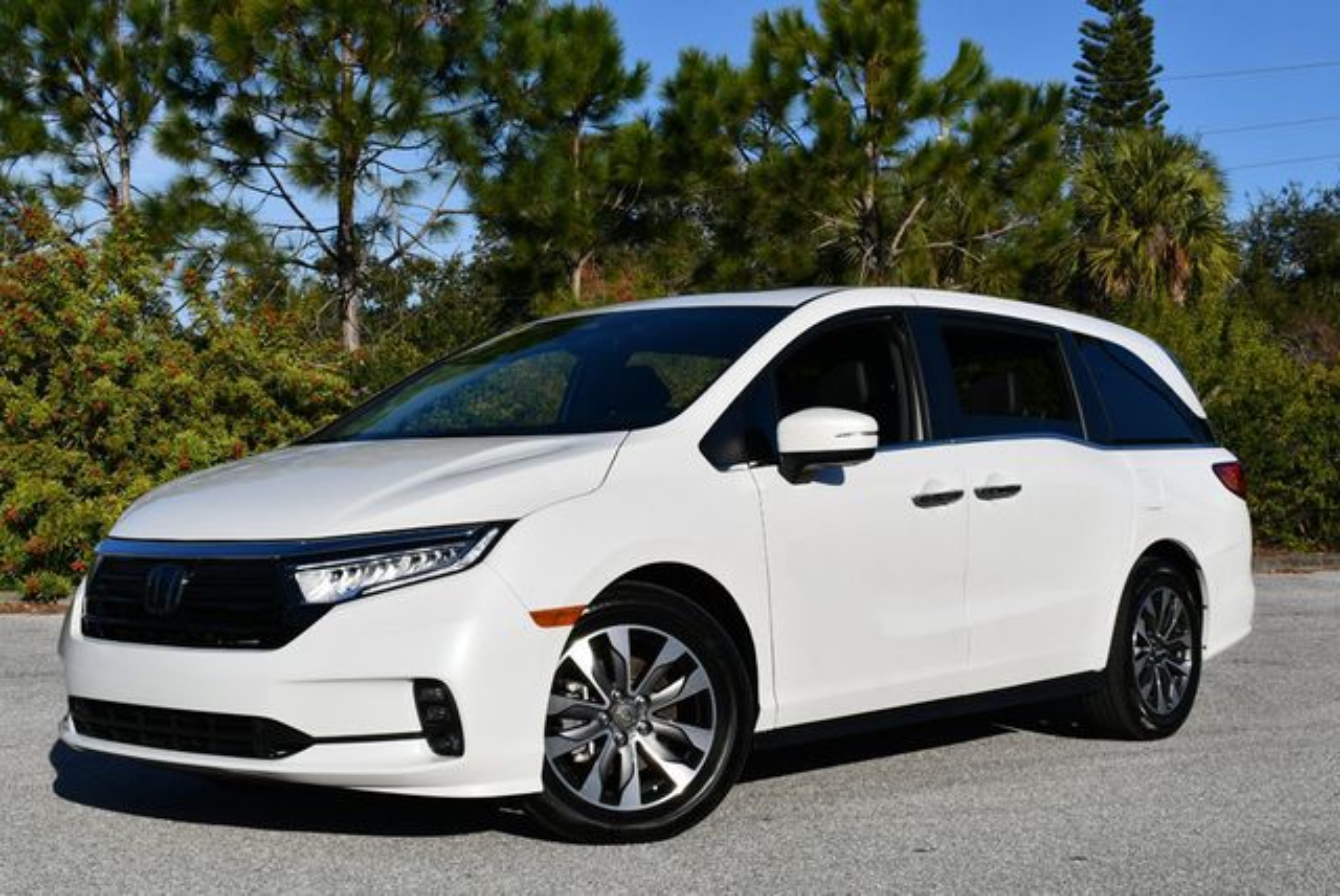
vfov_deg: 26.0
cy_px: 448
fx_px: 1937
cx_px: 670
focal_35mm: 52
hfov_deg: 38.2
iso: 100
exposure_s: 1/400
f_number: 10
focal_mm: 26
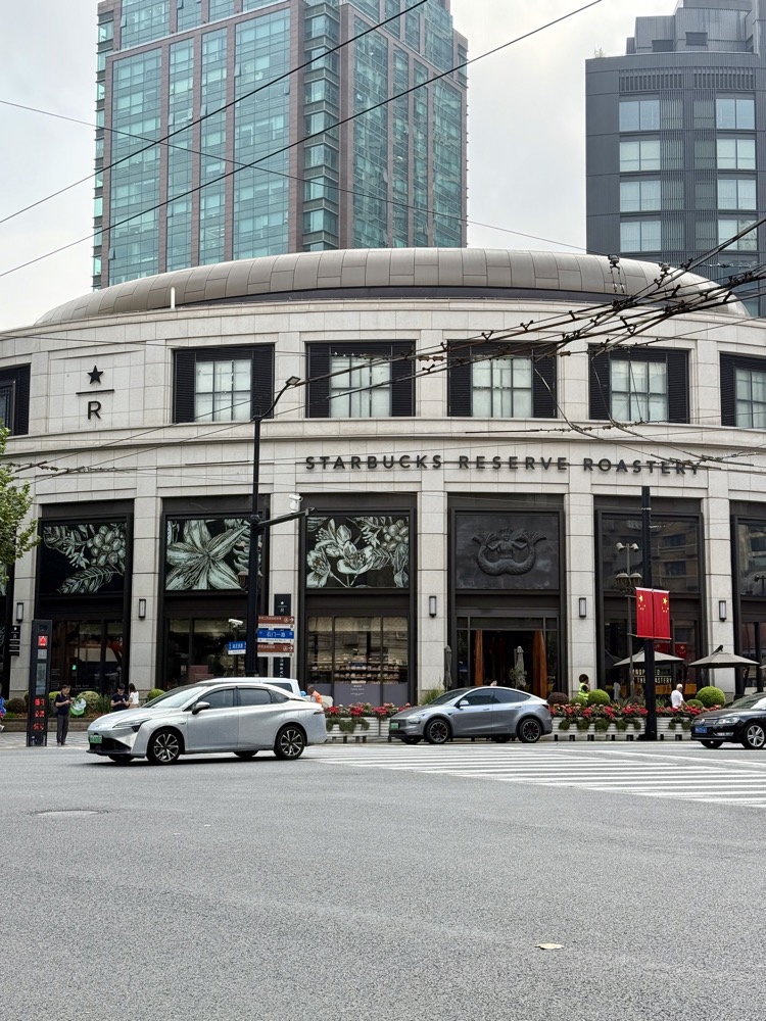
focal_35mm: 48
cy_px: 510
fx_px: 1416
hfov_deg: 30.3
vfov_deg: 39.7
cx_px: 383
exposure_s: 1/2494
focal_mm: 6.76
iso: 100
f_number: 1.78
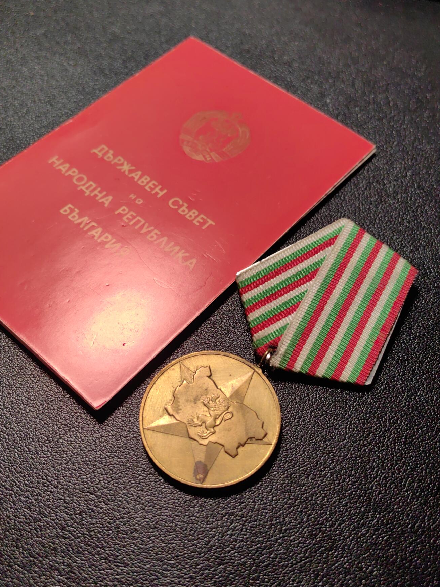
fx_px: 576
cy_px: 294
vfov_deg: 54.0
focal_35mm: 34
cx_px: 214
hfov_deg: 41.8
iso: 50
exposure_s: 1/196
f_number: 2
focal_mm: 5.75
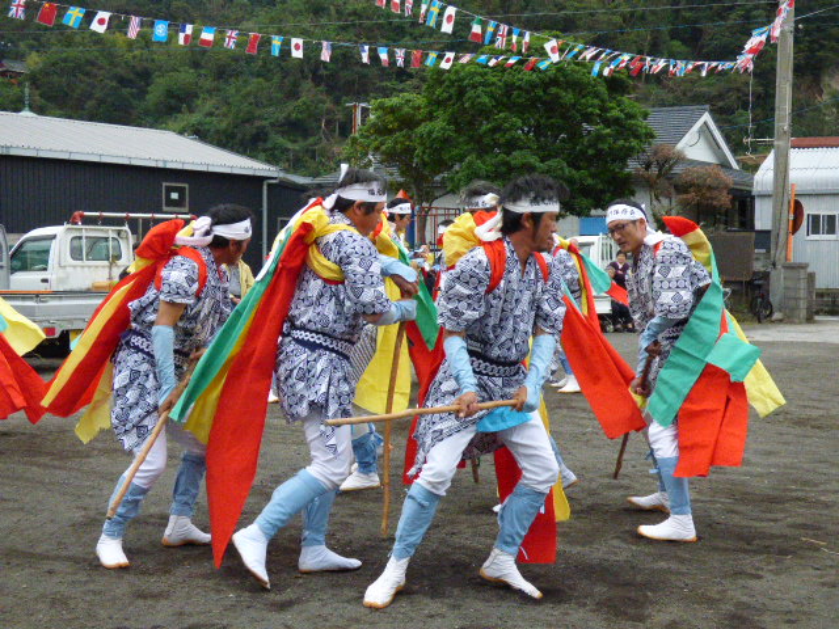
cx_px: 420
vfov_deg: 27.5
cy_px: 314
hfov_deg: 36.2
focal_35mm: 53
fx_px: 1285
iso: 1600
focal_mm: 9.51
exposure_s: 1/800
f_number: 3.9
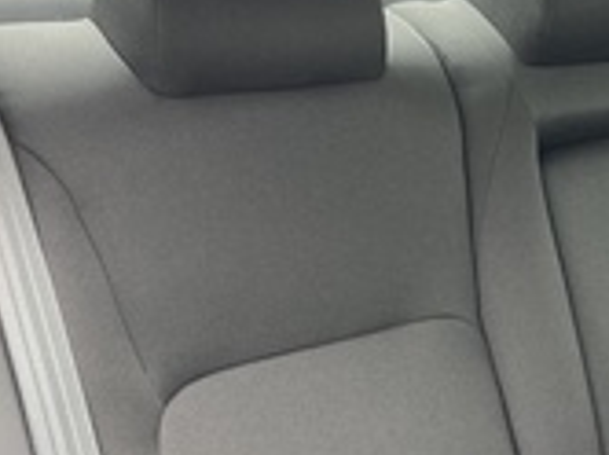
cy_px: 347
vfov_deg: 20.5
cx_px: 591
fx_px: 1247
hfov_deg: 26.2
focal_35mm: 71
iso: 80
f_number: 1.8
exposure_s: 1/64
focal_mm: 3.99
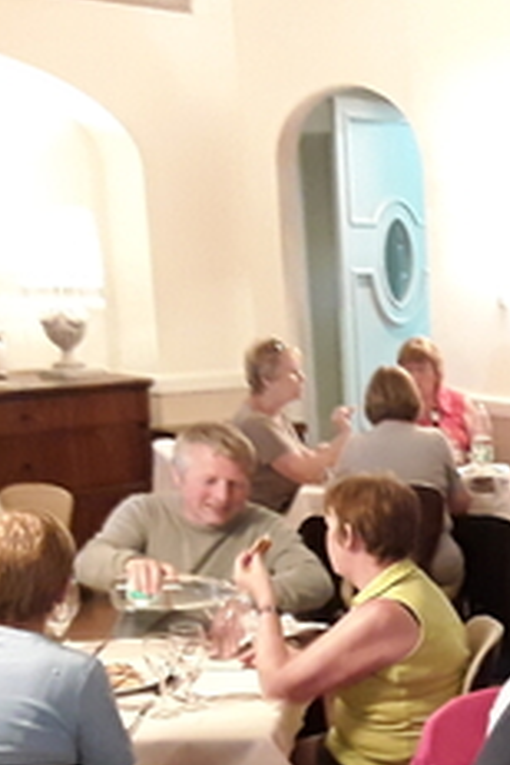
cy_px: 672
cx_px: 828
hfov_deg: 16.5
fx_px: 1551
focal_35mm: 73
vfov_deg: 26.9
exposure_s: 1/17
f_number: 1.9
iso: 200
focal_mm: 2.91
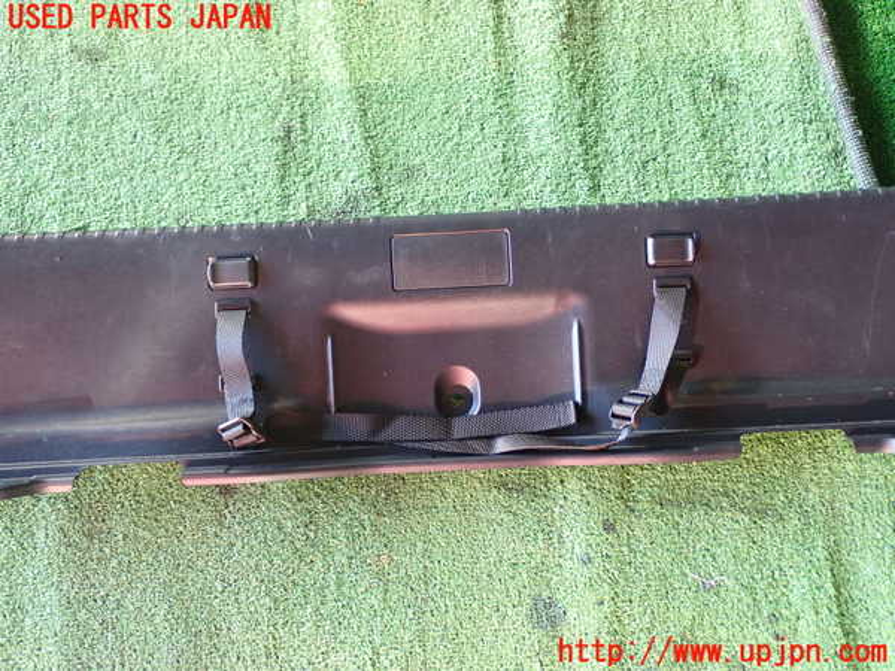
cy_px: 336
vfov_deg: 32.9
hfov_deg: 42.9
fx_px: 1138
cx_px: 448
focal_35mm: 44
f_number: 2.9
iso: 400
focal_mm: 7.84
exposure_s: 1/40
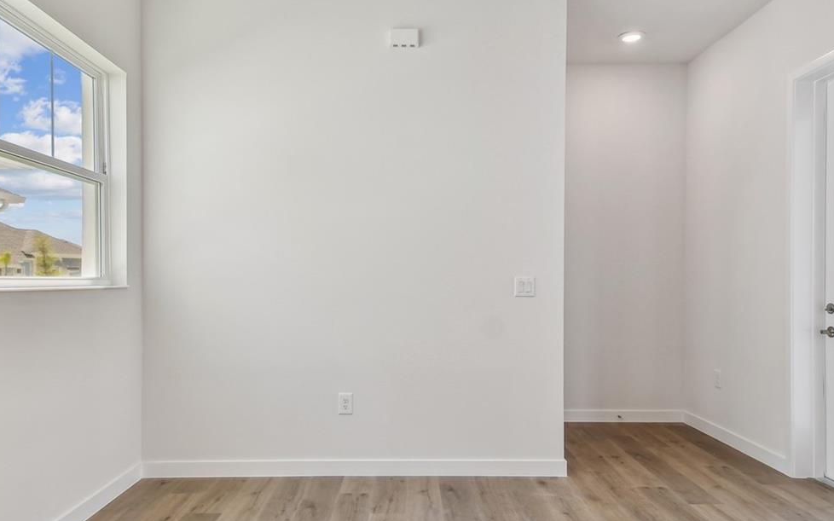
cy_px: 275
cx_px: 414
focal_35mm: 25
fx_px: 568
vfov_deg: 49.2
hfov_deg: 72.6
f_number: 7.1
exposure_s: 1/125
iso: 100
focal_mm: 10
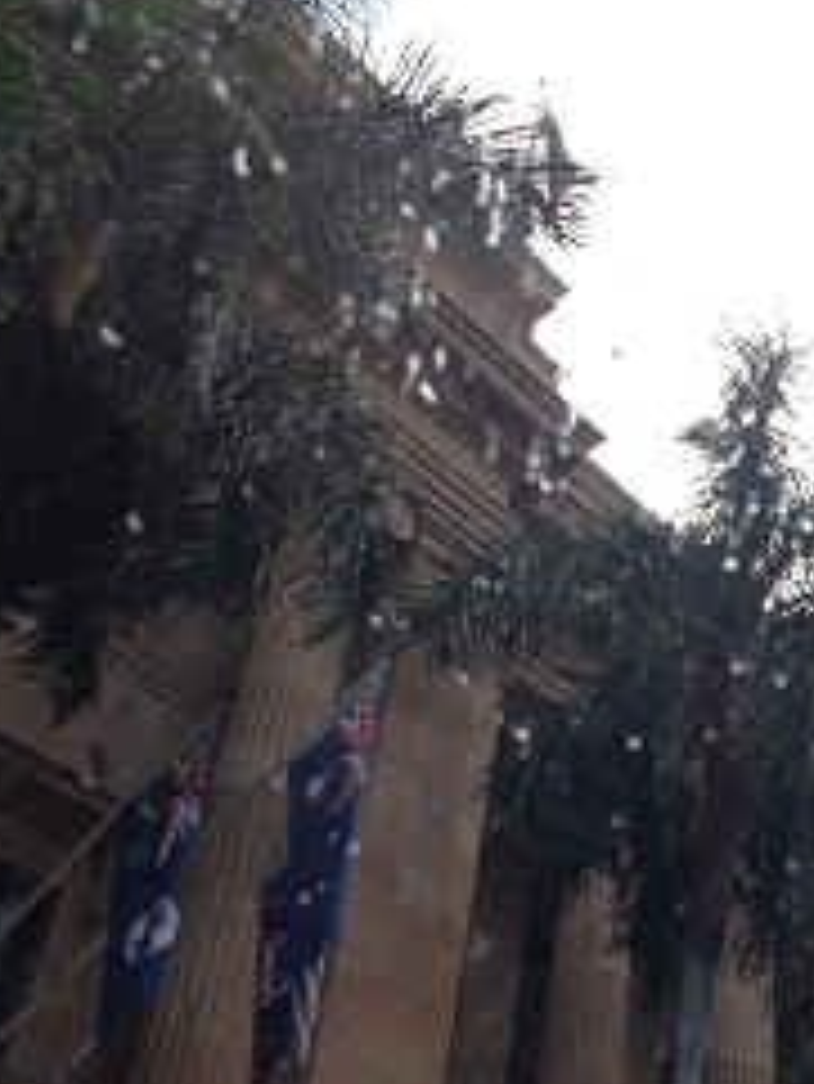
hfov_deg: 25.0
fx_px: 1817
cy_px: 760
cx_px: 603
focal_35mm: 58
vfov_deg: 32.8
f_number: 2.4
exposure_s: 1/323
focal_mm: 4.28
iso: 50
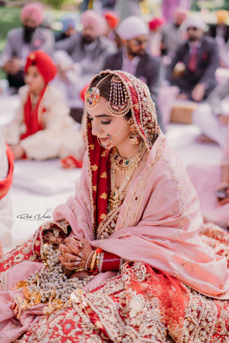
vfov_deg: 39.6
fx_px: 477
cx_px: 114
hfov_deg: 27.0
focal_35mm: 50
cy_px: 172
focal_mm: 50
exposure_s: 1/1600
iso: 125
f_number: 1.4
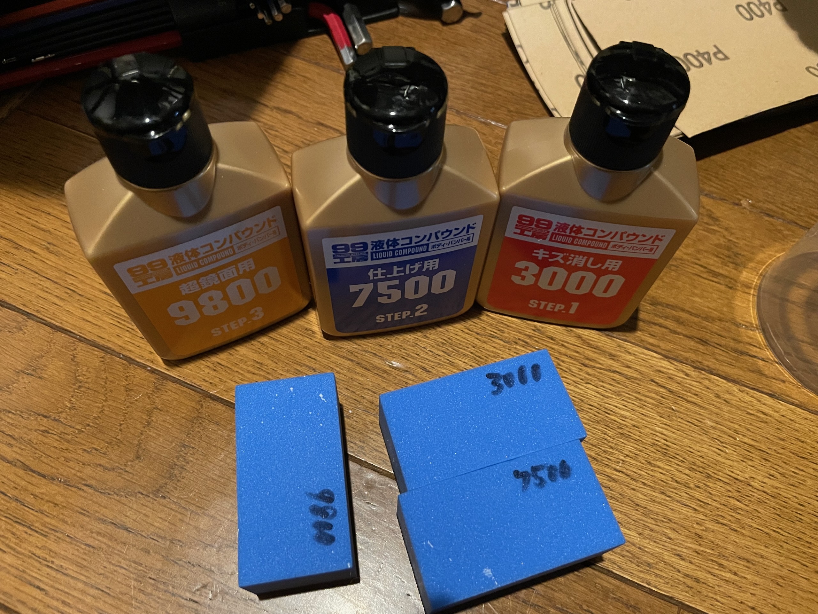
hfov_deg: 67.3
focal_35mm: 26
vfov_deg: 53.1
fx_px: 614
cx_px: 409
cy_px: 307
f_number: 1.6
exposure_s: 1/30
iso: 800
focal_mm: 4.2
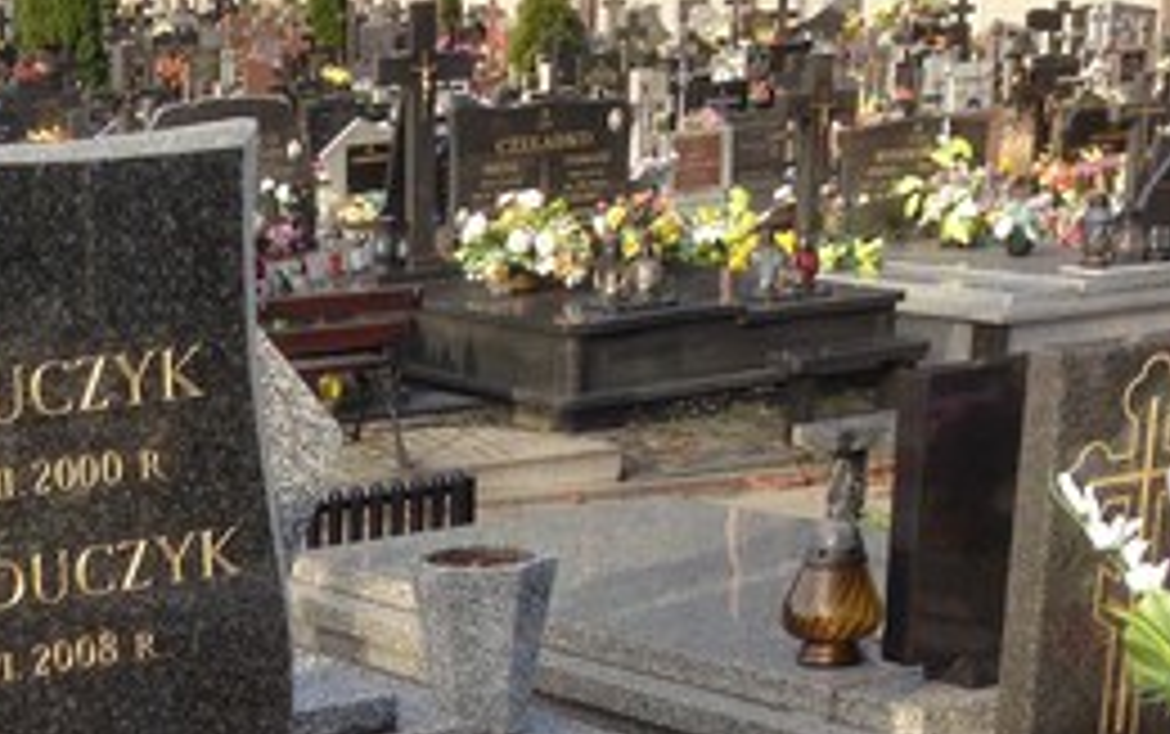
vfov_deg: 14.4
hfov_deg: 23.3
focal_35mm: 86
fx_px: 2745
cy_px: 1045
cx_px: 76
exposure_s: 1/311
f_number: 2.4
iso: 50
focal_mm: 4.12
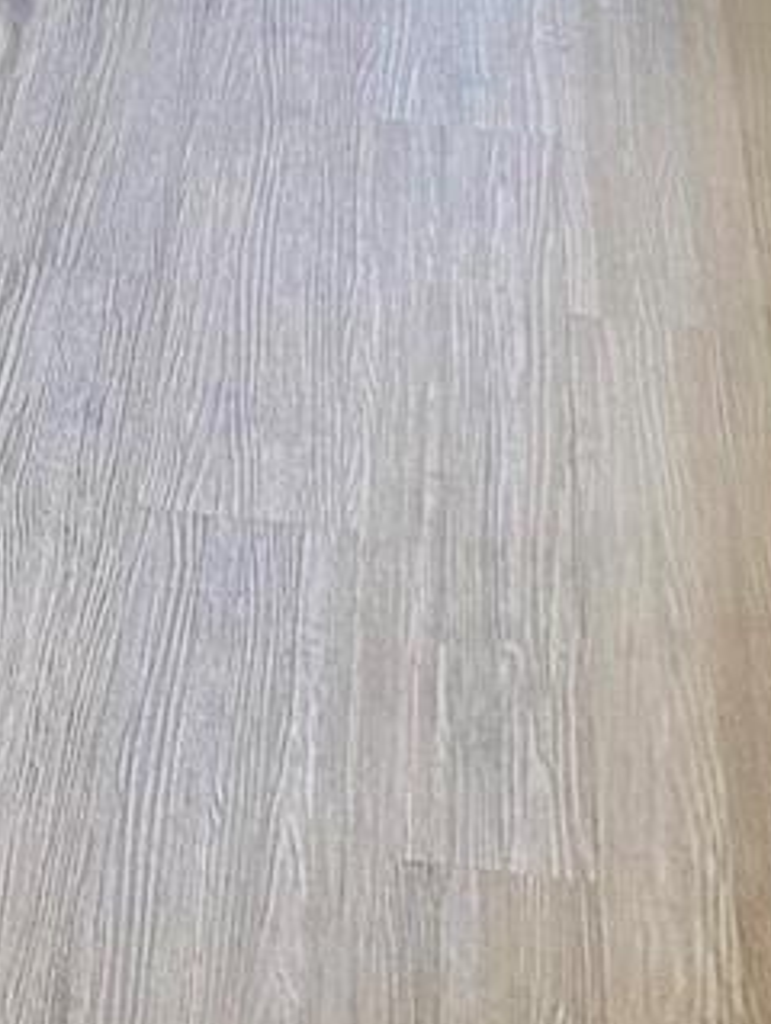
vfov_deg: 13.4
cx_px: -157
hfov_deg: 11.6
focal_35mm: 125
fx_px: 3705
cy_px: -1056
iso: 80
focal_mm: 4.25
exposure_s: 1/60
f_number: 1.8
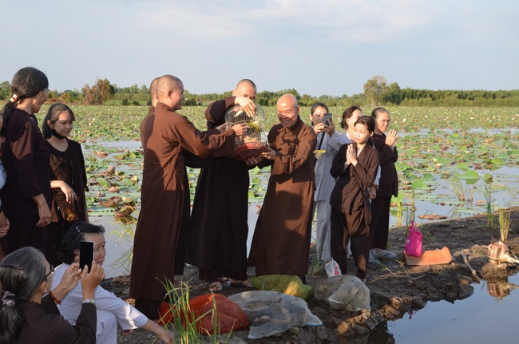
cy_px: 172
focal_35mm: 52
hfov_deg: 37.9
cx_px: 260
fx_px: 756
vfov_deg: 25.7
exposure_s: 1/250
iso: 250
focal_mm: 35
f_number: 9
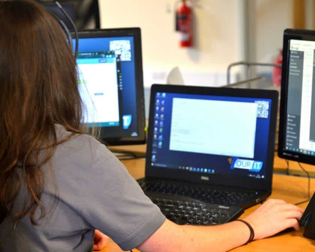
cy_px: 127
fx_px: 1119
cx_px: 138
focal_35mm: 120
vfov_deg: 12.8
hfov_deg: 16.0
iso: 100
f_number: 4.5
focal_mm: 70
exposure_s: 1/2
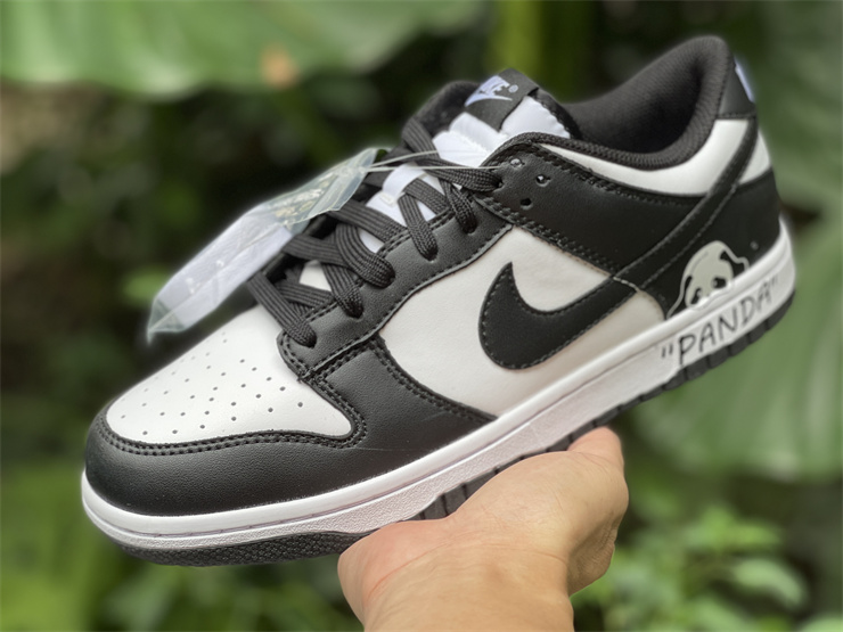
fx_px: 1559
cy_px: 316
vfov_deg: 22.9
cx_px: 422
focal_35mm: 64
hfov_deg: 30.3
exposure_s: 1/121
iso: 25
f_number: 2.2
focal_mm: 7.5
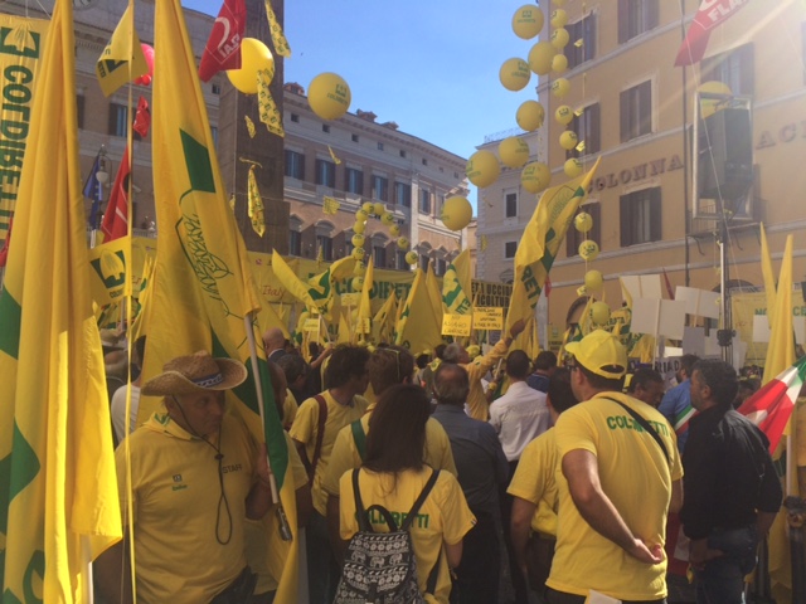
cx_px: 403
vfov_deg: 48.2
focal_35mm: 29
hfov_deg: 61.7
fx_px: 675
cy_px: 302
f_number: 2.2
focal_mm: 4.15
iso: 32
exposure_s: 1/1520
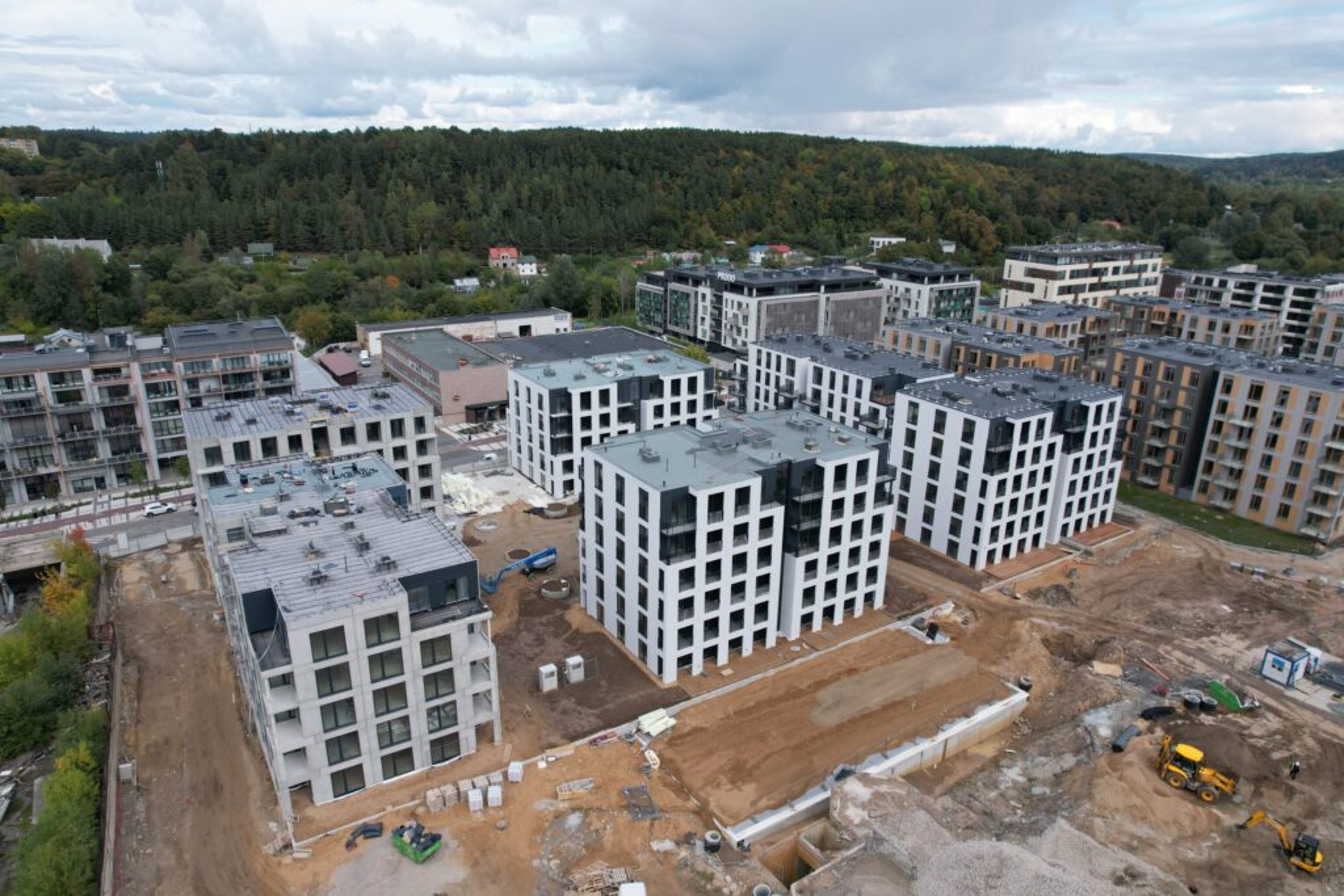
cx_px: 672
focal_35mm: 22
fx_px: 821
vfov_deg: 57.2
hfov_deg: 78.6
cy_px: 448
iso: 150
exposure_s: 1/1250
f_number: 2.8
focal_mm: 8.38
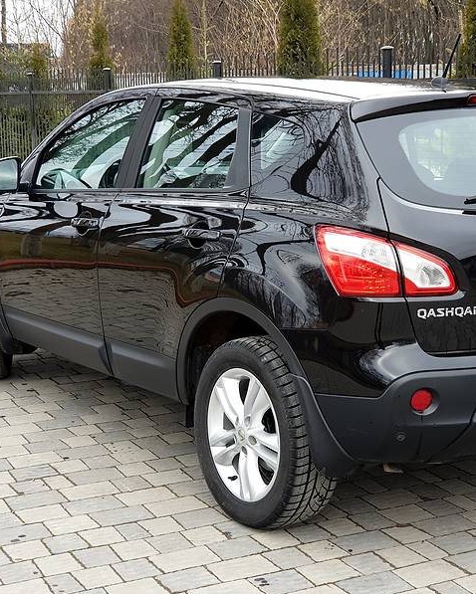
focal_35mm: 68
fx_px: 1197
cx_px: 313
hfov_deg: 22.4
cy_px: 297
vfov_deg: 27.9
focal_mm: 6
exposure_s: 1/120
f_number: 2.4
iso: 50
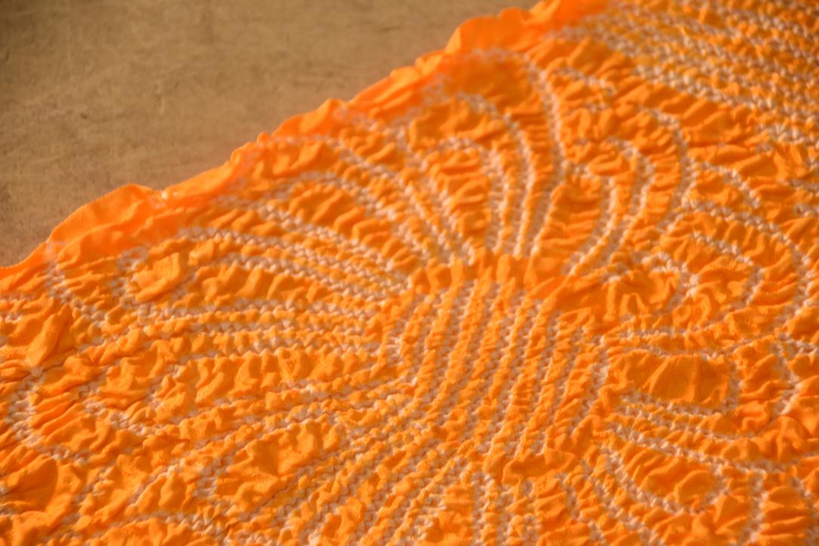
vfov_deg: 7.0
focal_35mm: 195
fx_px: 4437
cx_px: 410
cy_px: 273
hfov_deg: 10.5
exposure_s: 1/60
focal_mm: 130
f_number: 6
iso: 400
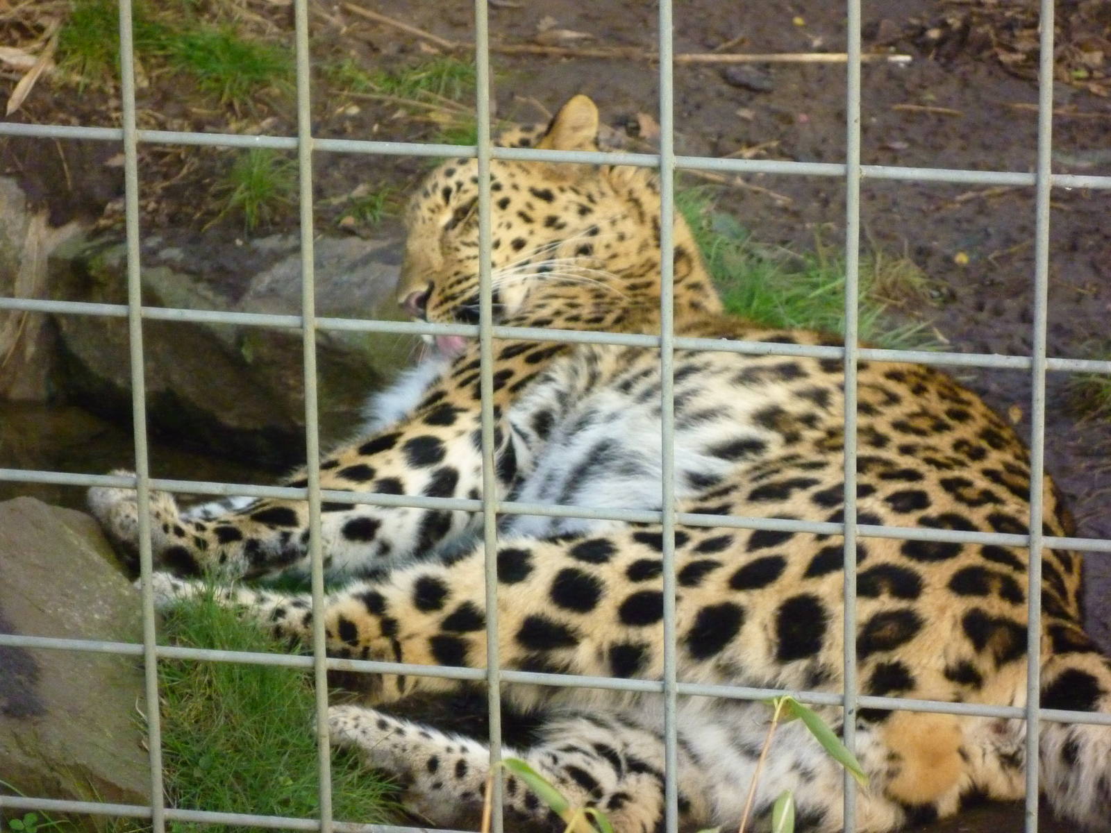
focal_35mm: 145
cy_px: 416
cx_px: 556
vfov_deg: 10.2
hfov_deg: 13.6
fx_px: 4654
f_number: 5.9
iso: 800
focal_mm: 26
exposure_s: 1/200
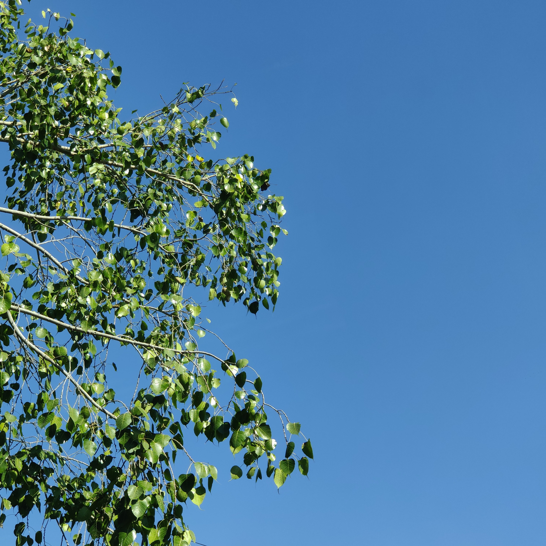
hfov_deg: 22.2
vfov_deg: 22.2
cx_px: 232
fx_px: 1392
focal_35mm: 78
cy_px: 272
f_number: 2.2
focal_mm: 6.22
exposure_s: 1/346
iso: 100
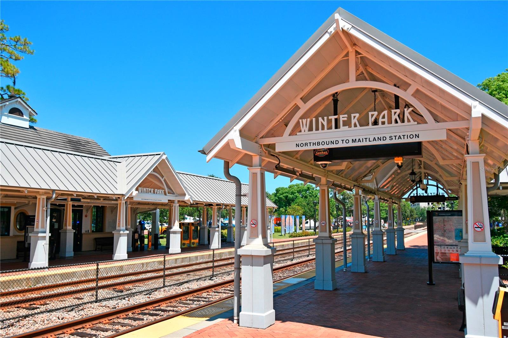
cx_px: 254
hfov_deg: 61.9
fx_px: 423
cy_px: 169
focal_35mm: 30
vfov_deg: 43.6
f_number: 8
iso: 160
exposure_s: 1/500
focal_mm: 20
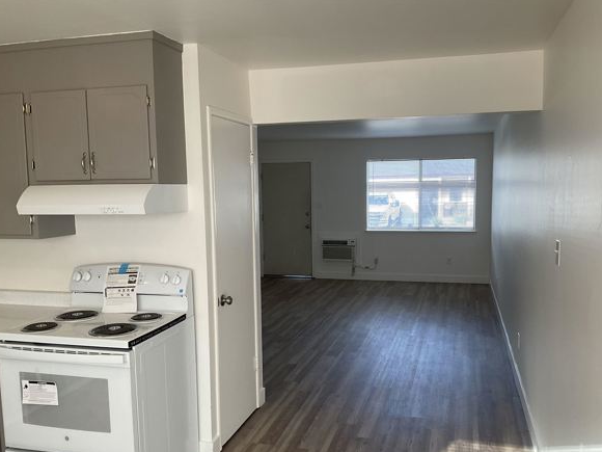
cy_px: 246
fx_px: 557
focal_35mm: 32
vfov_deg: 44.1
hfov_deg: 56.8
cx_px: 322
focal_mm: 3
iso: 50
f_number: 1.8
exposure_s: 1/120
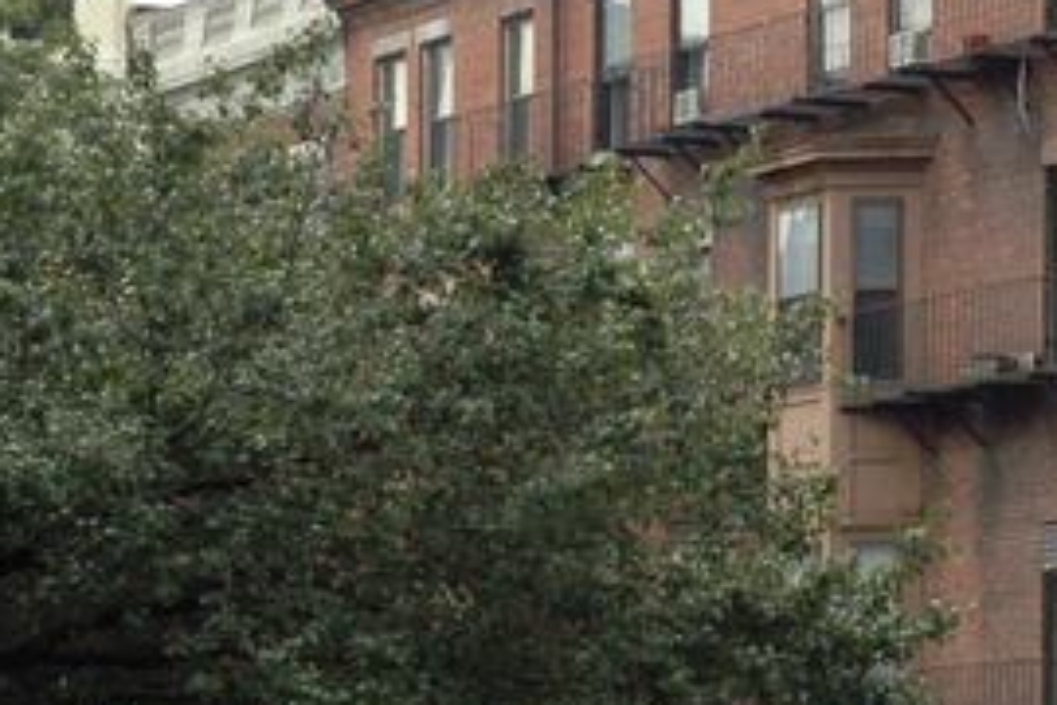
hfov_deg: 8.3
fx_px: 7252
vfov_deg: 5.6
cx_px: 979
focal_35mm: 247
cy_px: 400
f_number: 9
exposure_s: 1/320
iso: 640
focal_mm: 48
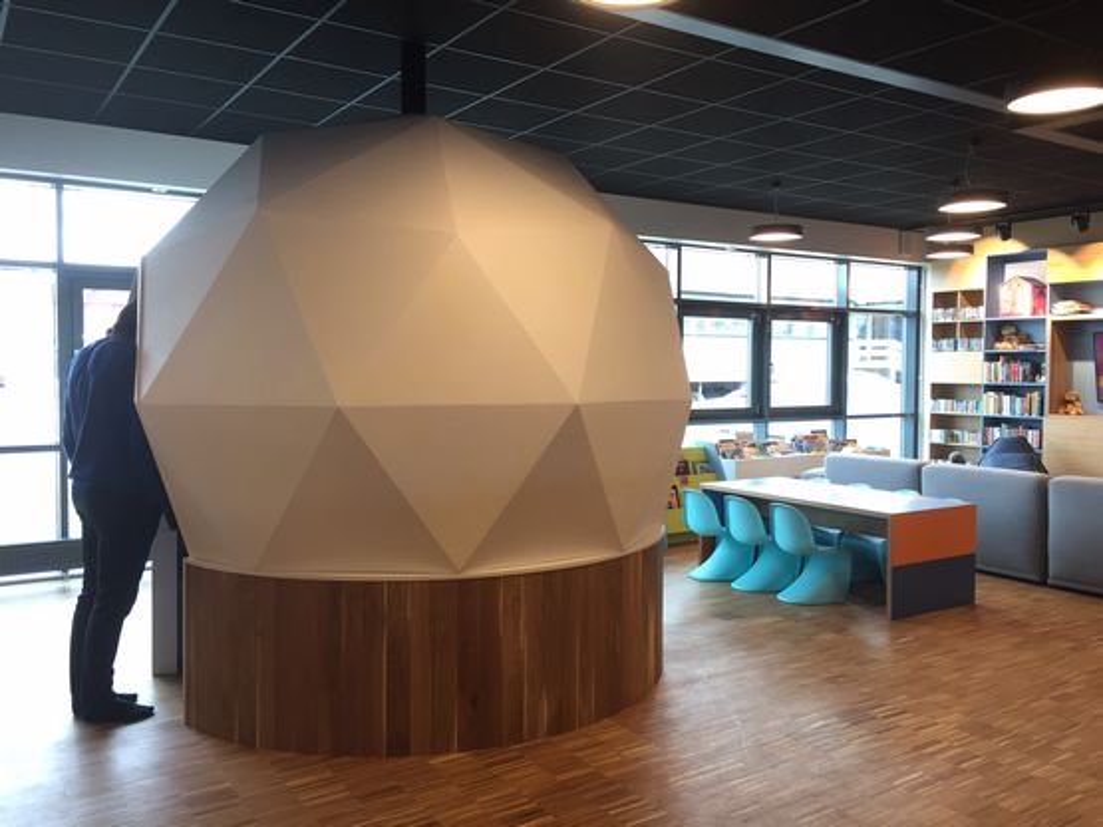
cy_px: 414
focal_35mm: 29
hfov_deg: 61.7
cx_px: 552
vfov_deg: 48.2
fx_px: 924
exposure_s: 1/33
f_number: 2.2
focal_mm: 4.15
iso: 64
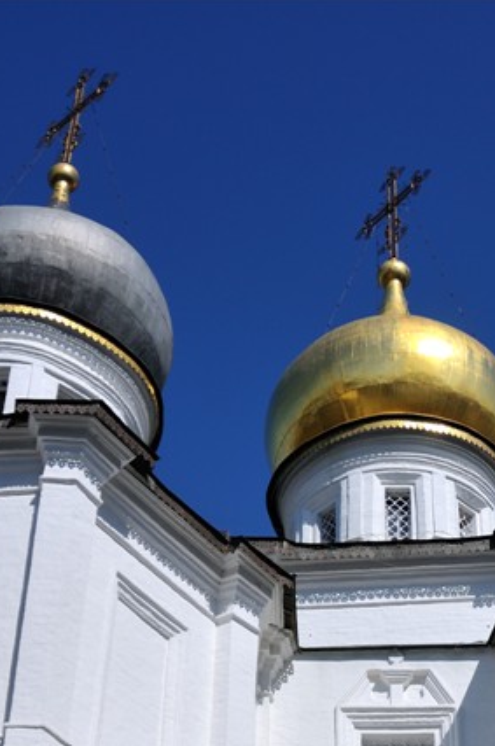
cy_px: 785
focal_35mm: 76
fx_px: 1571
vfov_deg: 25.1
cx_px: 387
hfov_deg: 17.8
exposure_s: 1/2000
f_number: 5
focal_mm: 24
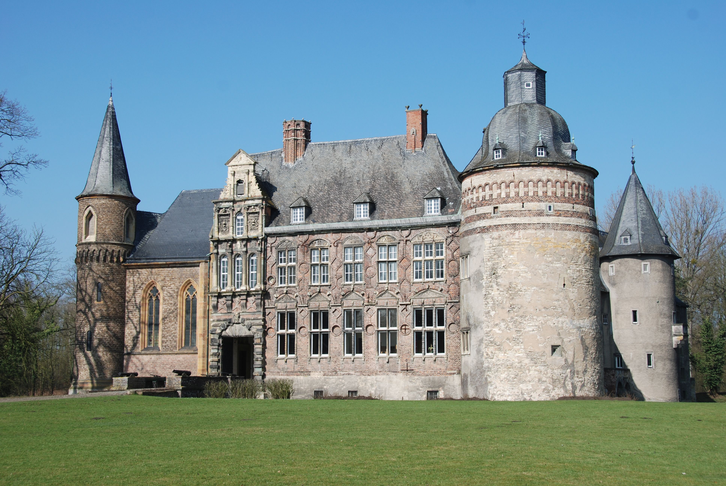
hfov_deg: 41.1
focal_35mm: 48
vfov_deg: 28.2
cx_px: 363
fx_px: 969
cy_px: 243
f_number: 8
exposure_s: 1/250
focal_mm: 32
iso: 100
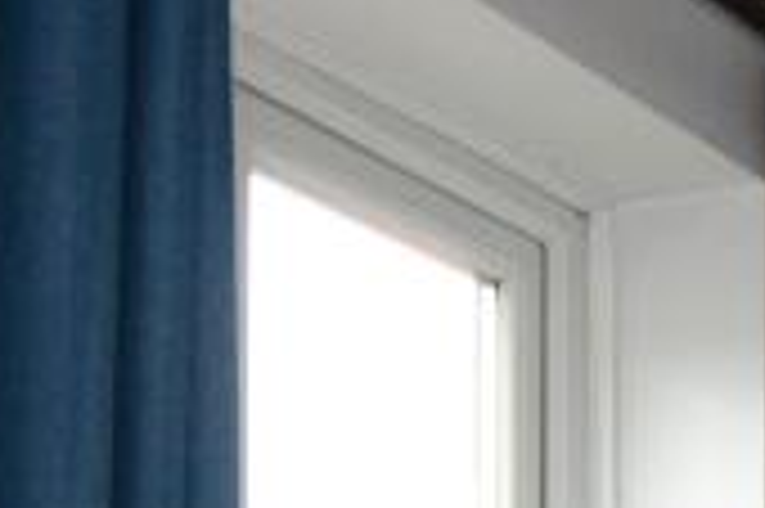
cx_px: 796
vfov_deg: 8.2
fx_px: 3270
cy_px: 1171
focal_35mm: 154
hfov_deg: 13.1
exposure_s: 1/60
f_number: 5.3
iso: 400
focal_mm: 17
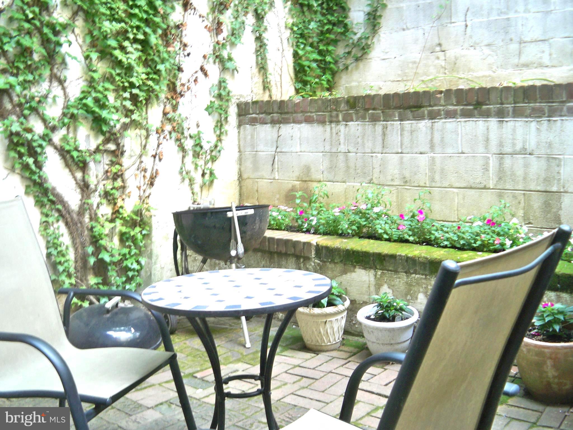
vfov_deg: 38.7
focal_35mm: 37
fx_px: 612
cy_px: 215
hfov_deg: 50.1
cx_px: 286
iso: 125
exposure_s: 1/30
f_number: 3.1
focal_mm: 7.9
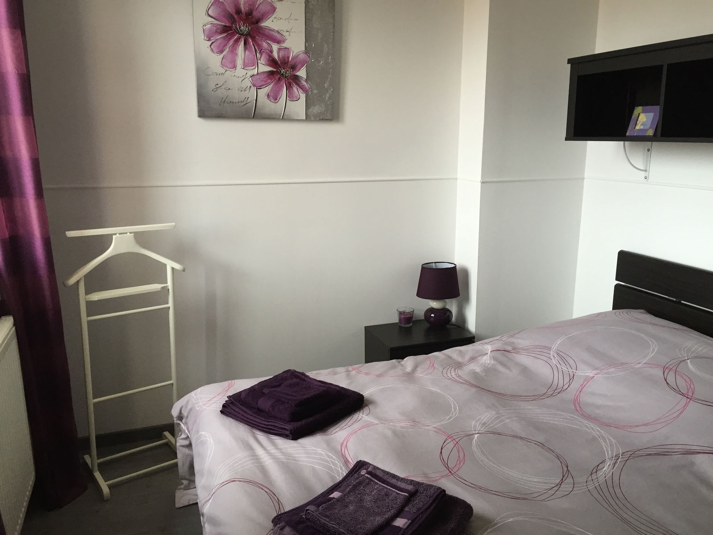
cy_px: 268
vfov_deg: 48.2
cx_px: 356
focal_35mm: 29
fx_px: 597
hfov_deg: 61.7
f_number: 2.2
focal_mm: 4.15
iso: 64
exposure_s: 1/33
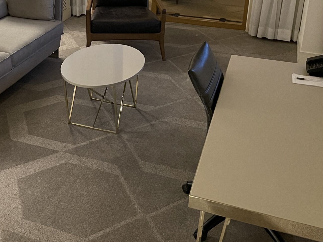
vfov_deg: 27.7
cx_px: 72
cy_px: 35
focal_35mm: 51
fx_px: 476
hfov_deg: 36.4
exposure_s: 1/60
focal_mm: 4.2
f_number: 1.6
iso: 400
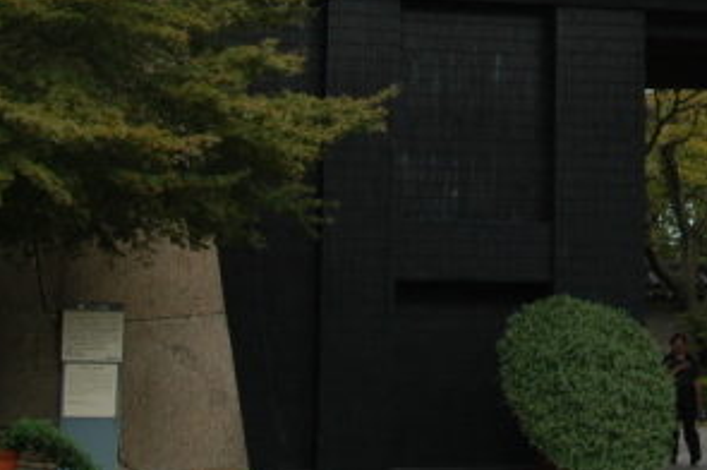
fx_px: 2452
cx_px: 803
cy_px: -155
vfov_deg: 10.7
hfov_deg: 15.9
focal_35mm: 125
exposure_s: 1/200
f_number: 7.1
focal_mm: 24
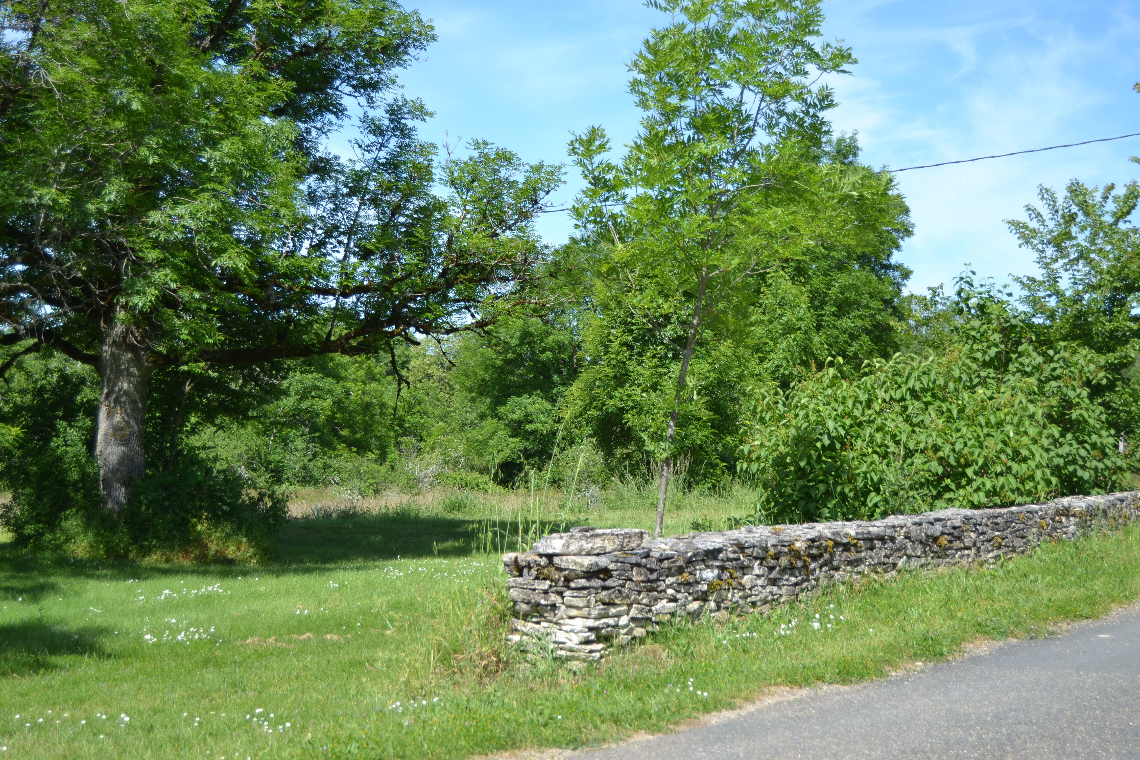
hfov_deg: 33.4
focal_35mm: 60
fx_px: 1900
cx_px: 570
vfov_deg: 22.6
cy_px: 380
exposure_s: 1/400
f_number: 5
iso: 100
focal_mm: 40
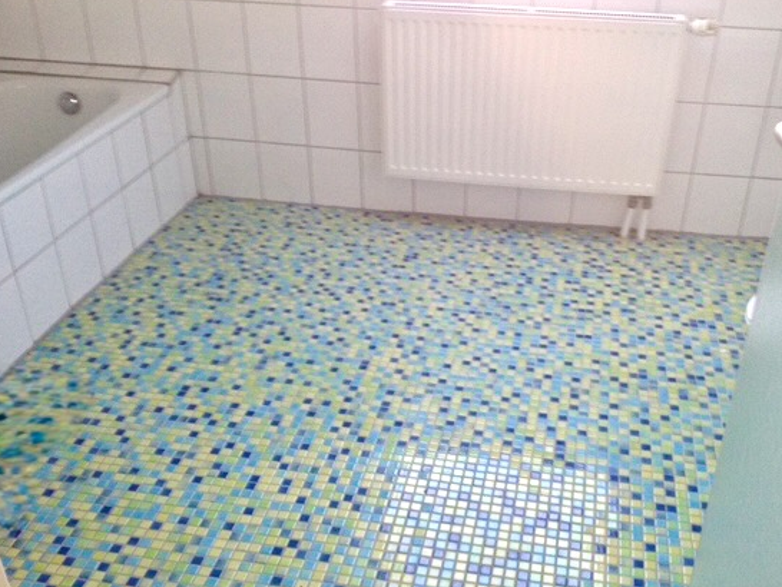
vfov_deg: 35.1
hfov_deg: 45.6
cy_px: 324
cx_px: 450
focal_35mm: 41
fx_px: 927
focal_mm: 4.28
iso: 125
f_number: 2.4
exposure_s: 1/20
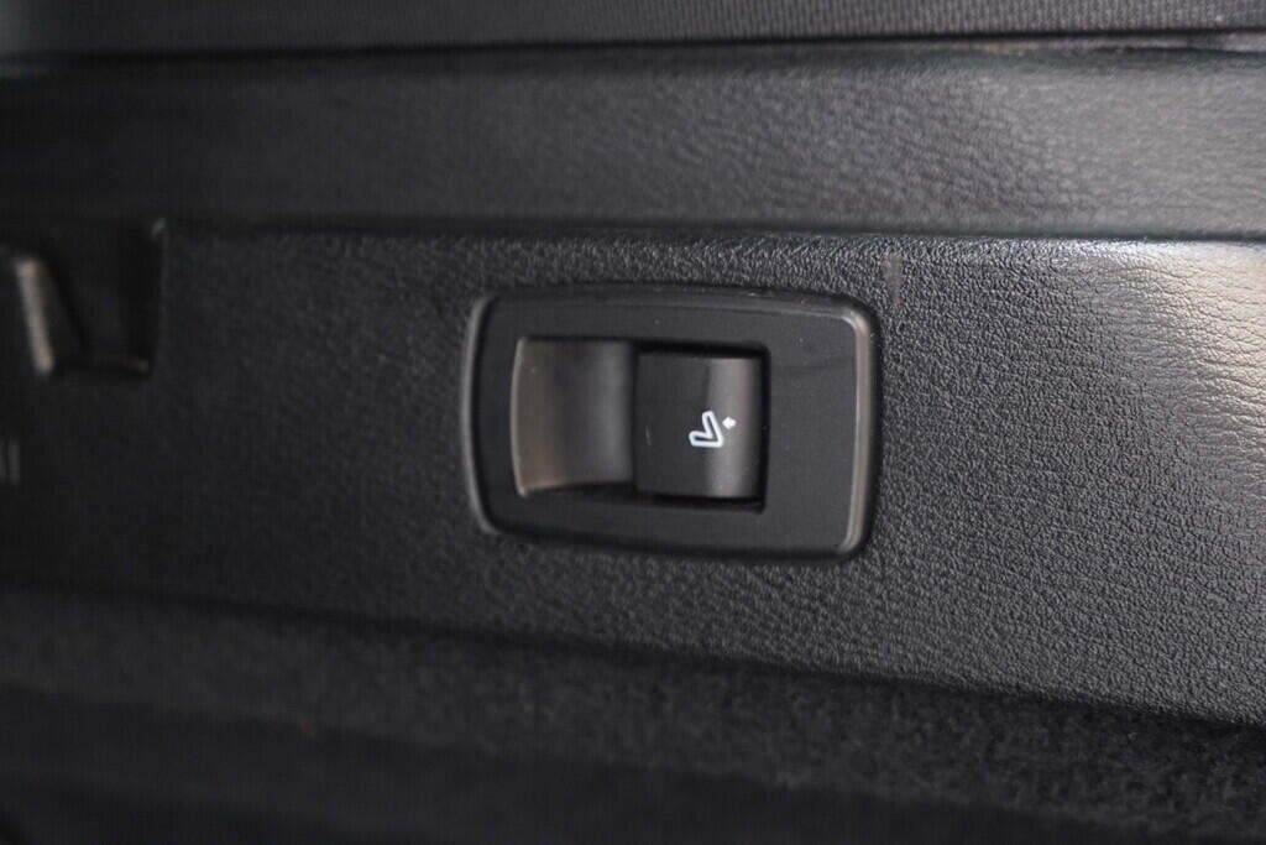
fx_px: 1266
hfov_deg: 53.1
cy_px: 422
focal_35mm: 36
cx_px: 633
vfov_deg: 36.9
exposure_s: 1/40
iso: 1250
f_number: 2.8
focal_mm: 24
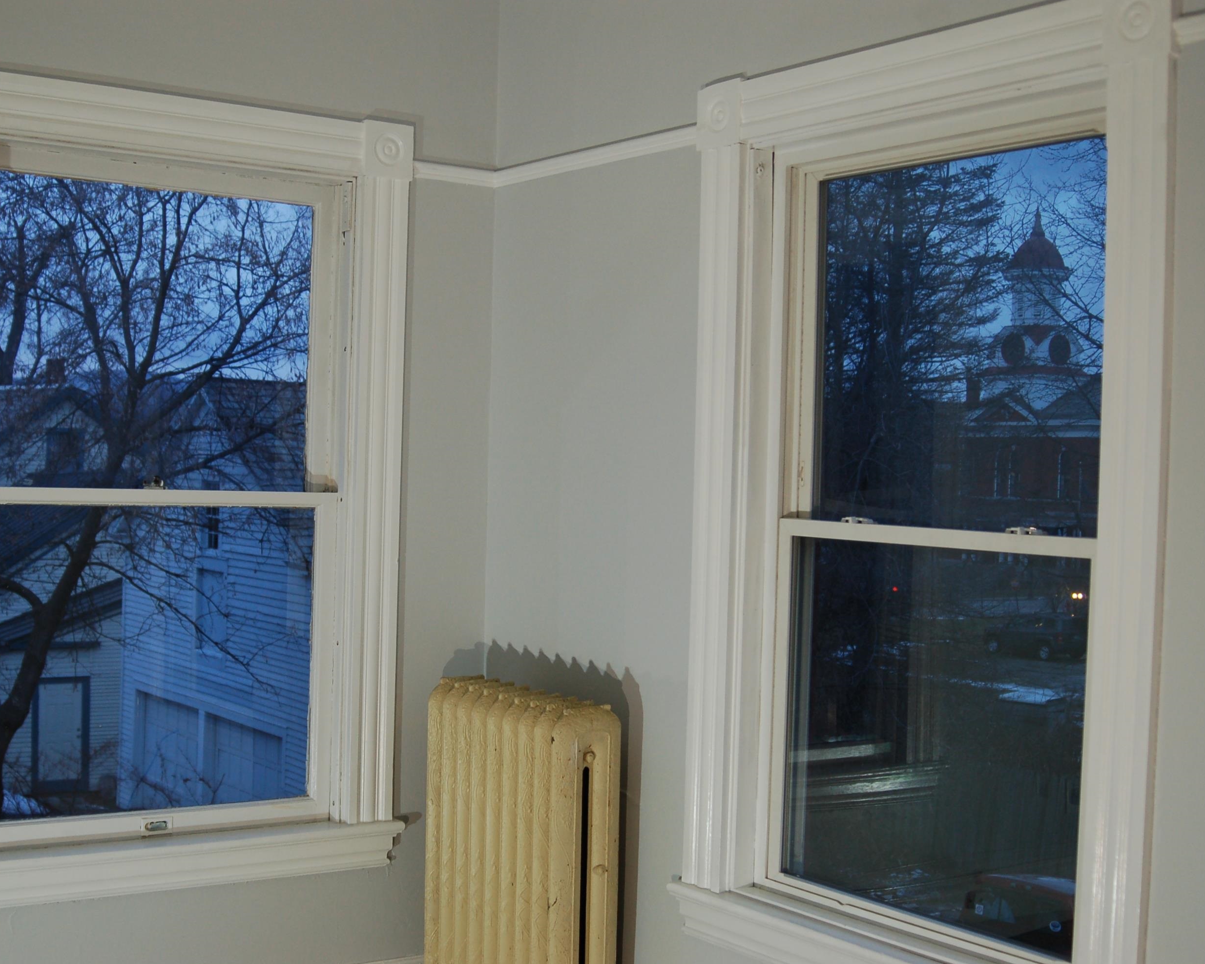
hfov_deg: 38.8
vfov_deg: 31.4
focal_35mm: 48
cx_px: 563
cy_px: 480
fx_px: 1712
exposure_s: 1/60
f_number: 4
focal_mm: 28
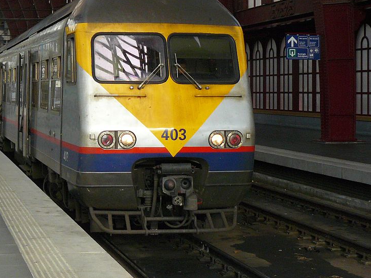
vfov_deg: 17.1
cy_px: 94
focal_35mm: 86
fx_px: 921
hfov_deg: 22.5
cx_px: 84
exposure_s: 1/400
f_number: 2.8
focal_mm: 8.7
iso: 200
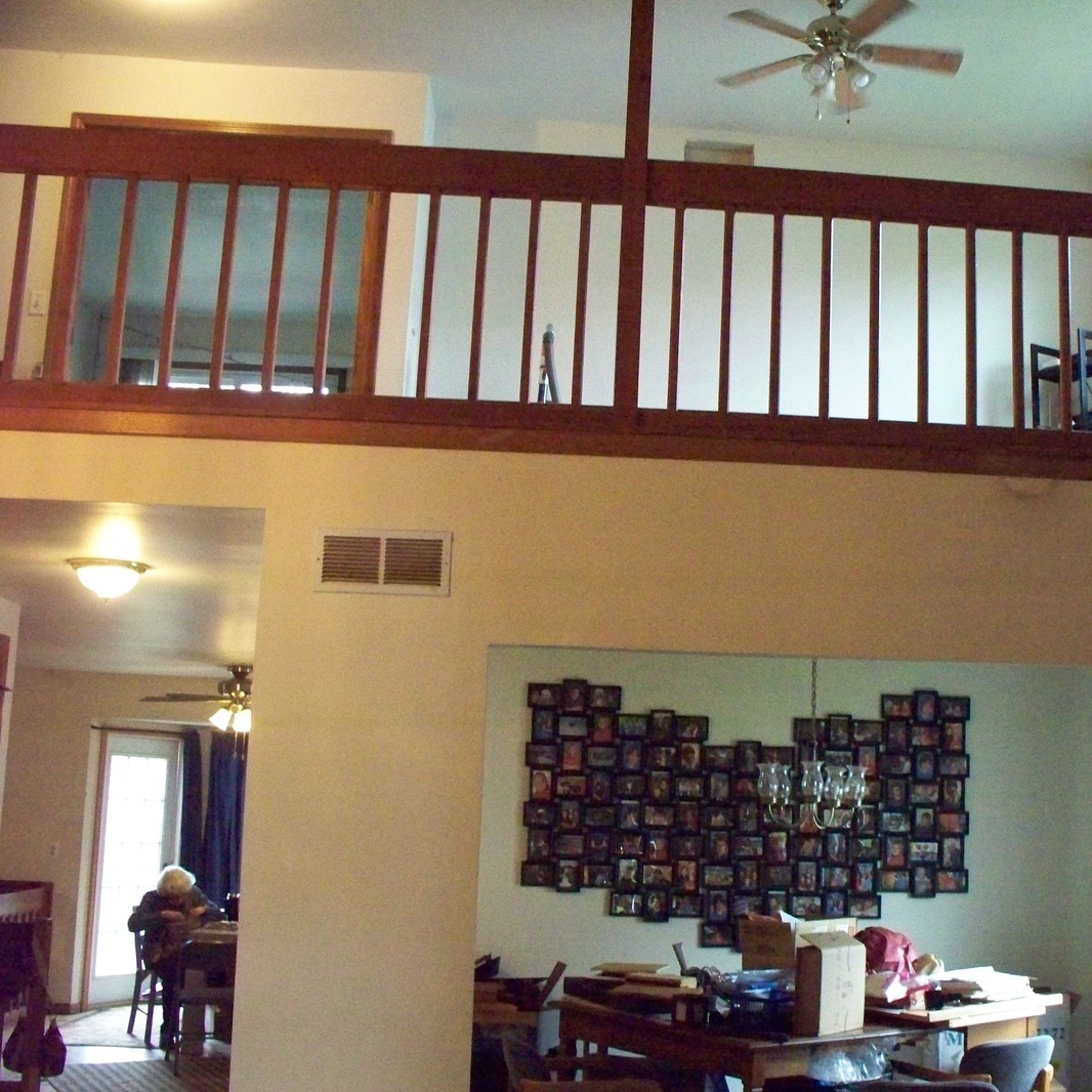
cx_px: 737
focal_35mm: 43
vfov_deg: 39.2
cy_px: 543
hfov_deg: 38.7
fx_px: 1535
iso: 1600
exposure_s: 1/60
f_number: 2.8
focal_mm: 7.54
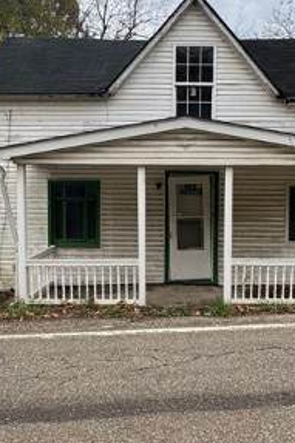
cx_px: 184
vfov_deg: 49.6
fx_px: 480
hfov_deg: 34.0
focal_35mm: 39
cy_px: 219
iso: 40
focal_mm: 2.22
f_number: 2.2
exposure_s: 1/451
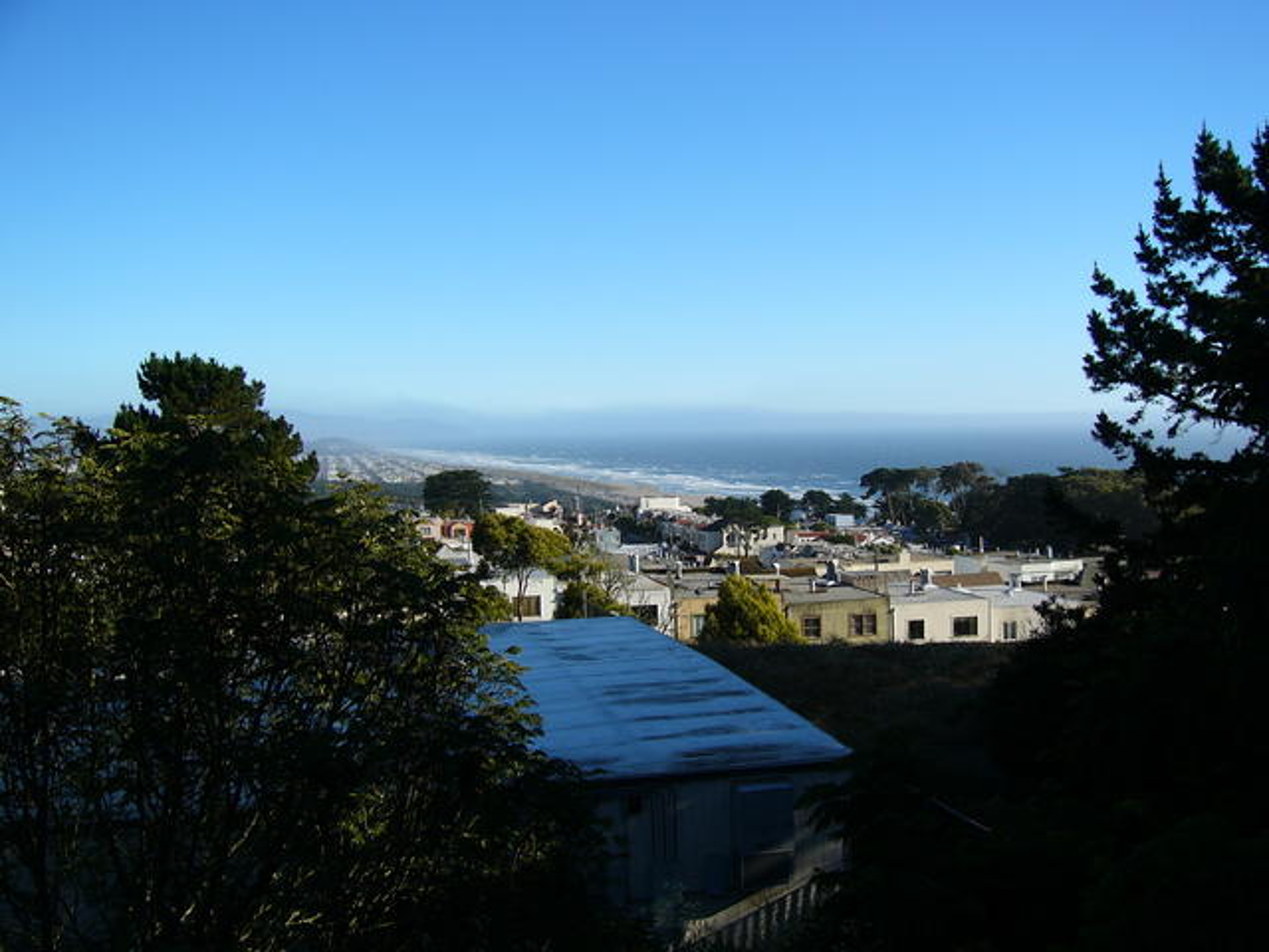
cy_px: 476
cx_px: 634
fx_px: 1283
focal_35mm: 35
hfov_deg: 52.6
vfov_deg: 40.7
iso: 50
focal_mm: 5.8
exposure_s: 1/125
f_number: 8
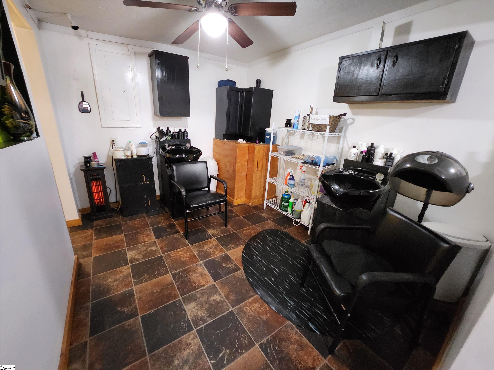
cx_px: 247
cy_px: 185
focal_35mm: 13
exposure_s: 1/24
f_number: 2.2
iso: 1000
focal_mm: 1.7
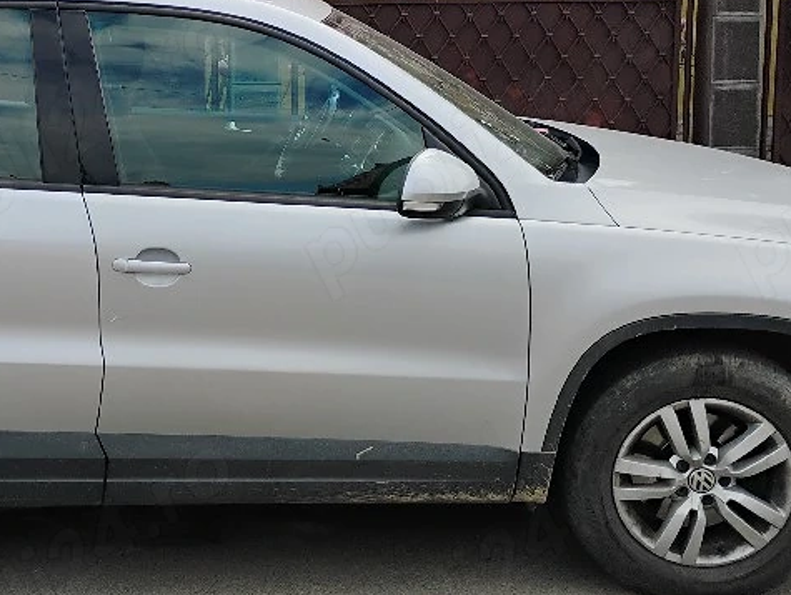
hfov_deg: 31.8
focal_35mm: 59
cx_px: 162
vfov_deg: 24.6
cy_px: 162
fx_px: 1349
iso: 100
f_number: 1.8
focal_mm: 4.26
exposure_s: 1/1000
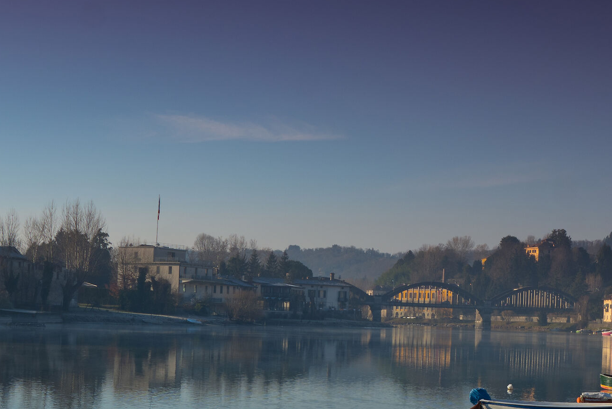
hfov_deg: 32.9
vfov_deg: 22.1
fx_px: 1037
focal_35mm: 61
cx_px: 326
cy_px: 304
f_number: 11
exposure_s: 1/100
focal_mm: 22
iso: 125
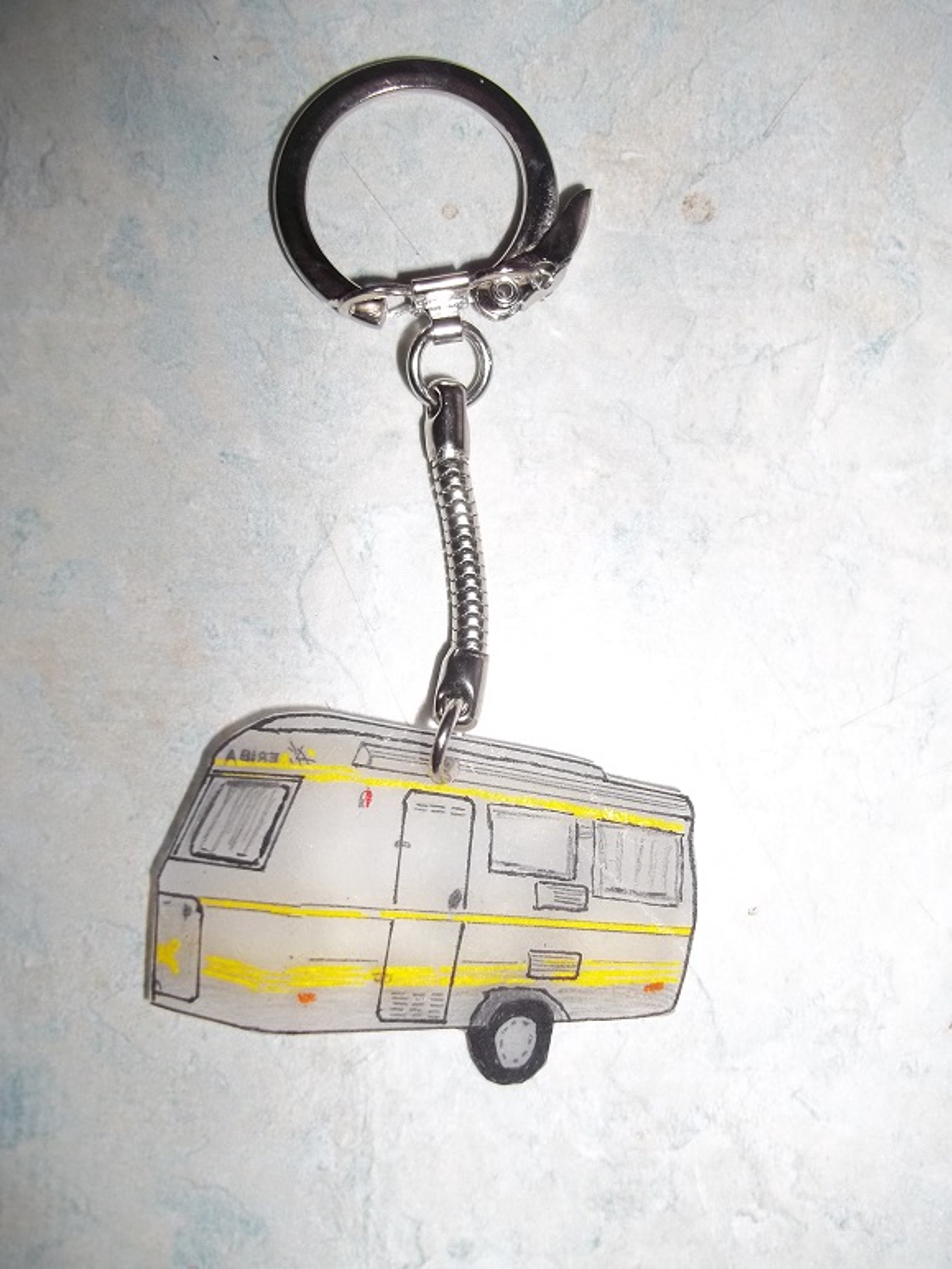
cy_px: 634
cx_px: 476
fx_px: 1173
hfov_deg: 44.2
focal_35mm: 32
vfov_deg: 56.8
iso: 80
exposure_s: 1/30
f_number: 2.9
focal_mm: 5.7
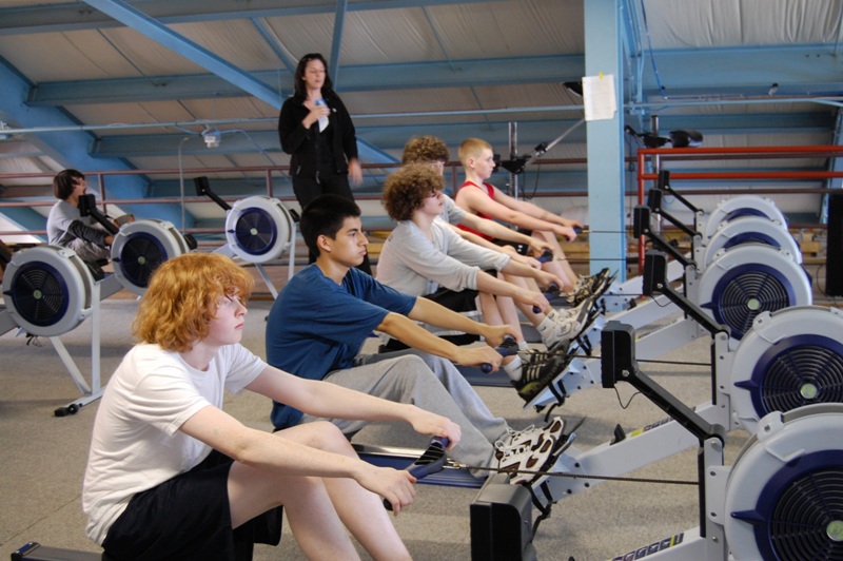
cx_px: 422
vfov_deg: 28.0
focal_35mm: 48
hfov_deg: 41.1
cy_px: 280
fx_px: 1123
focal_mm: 32
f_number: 4.5
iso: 800
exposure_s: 1/13
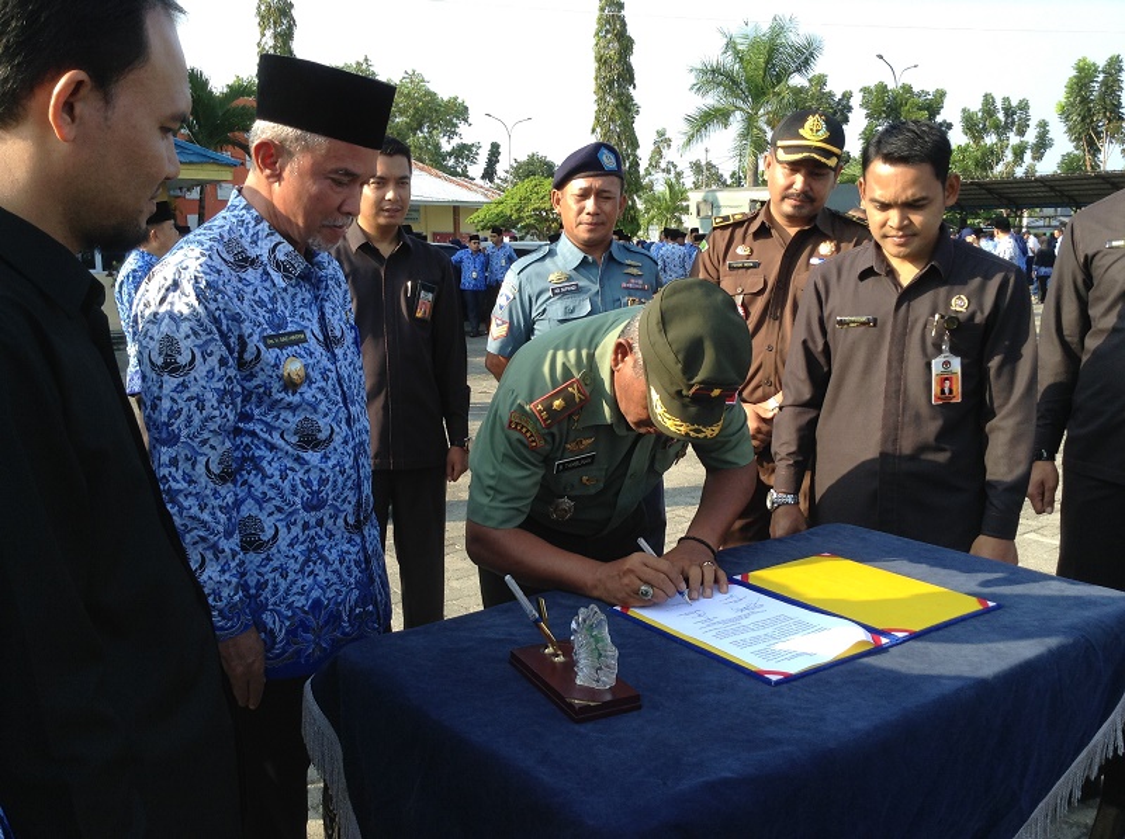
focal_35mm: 33
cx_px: 562
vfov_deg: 42.8
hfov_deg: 55.4
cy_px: 420
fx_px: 1071
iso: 25
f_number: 2.4
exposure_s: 1/305
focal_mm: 3.3
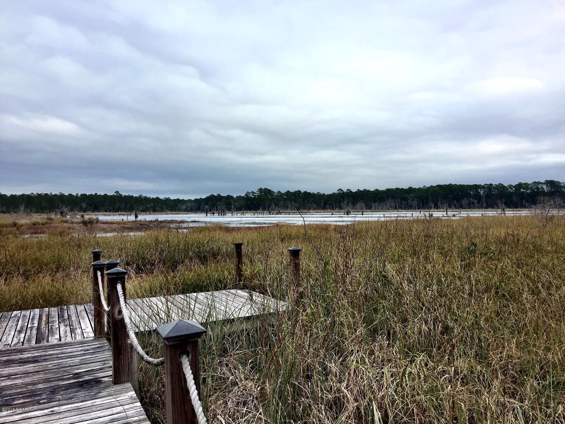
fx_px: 473
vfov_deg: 48.2
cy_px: 212
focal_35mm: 29
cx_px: 282
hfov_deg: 61.7
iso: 32
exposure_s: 1/2198
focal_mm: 4.15
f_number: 2.2
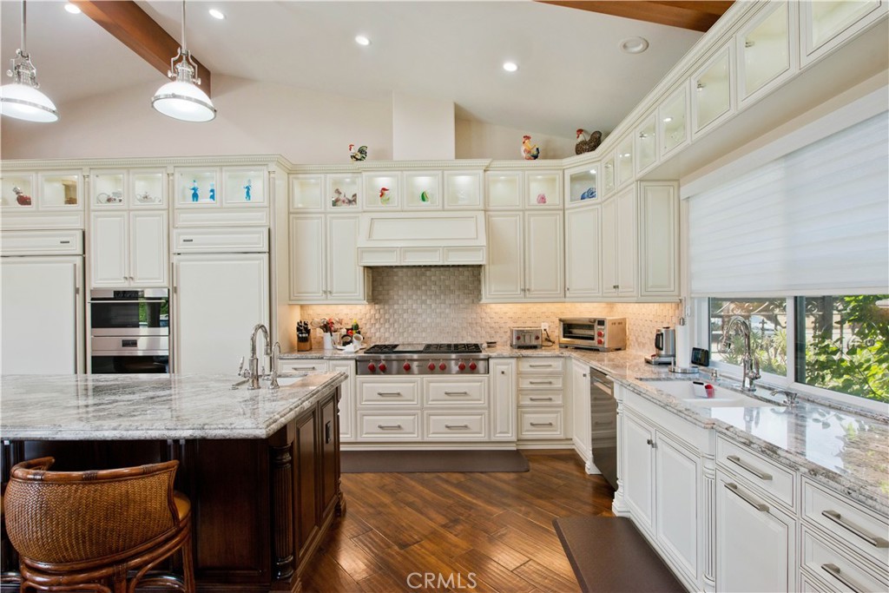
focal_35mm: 18
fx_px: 445
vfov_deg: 67.4
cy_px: 296
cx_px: 444
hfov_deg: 90.0
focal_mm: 18
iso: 400
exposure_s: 1/125
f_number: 6.3
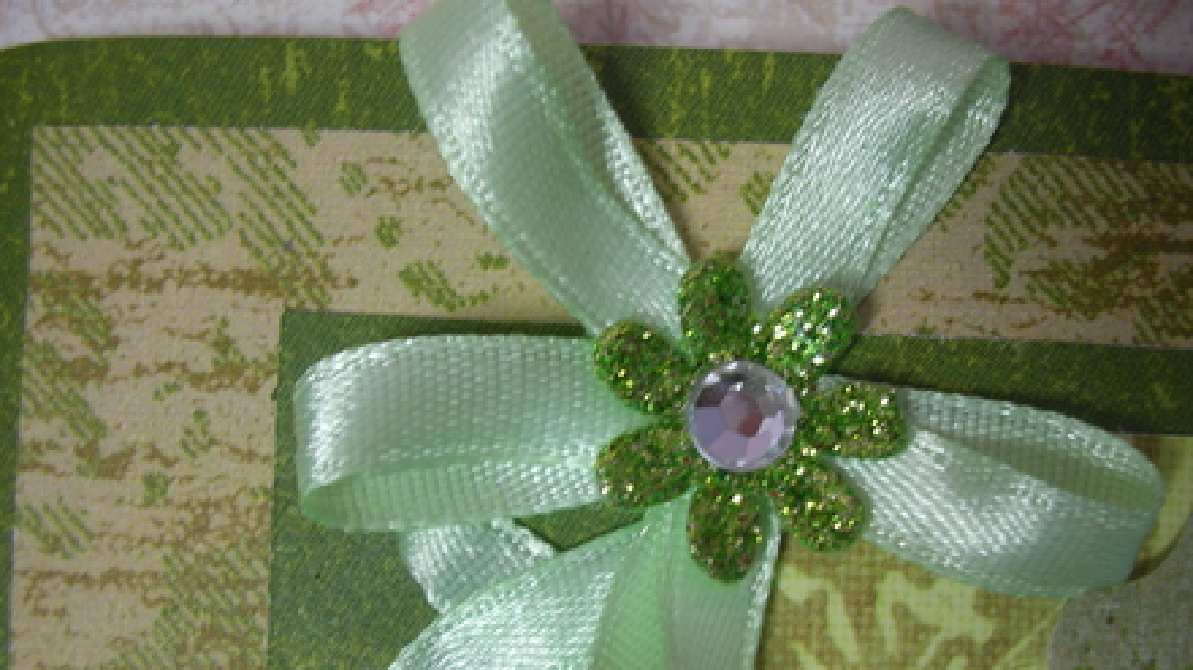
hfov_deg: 51.6
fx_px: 1233
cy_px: 438
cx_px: 607
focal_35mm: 39
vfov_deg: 30.2
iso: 50
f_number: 2.8
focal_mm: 5.8
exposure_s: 1/38.2
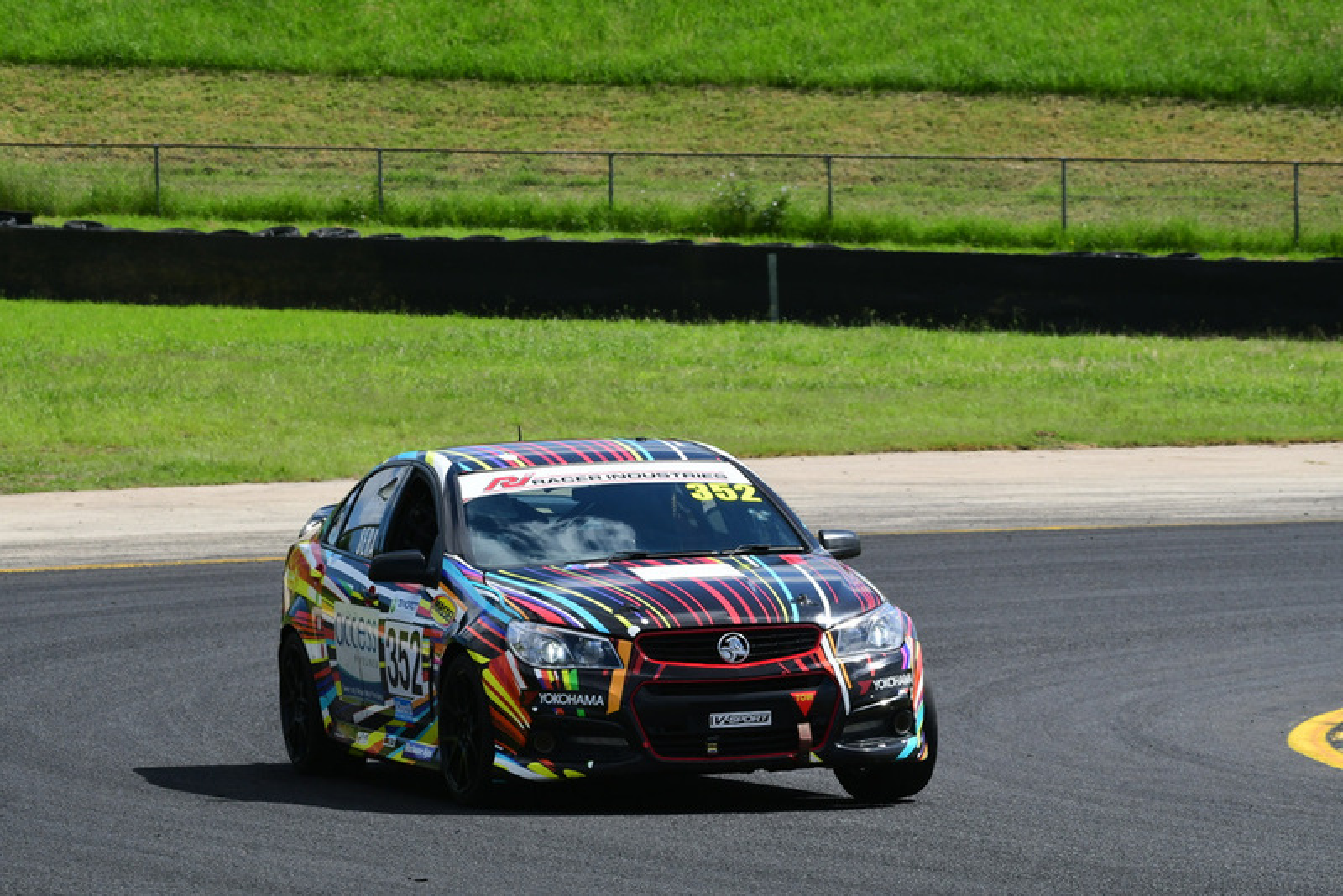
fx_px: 11195
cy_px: 448
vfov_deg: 4.6
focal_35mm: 300
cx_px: 672
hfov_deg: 6.9
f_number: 11
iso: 400
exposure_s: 1/640
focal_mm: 200
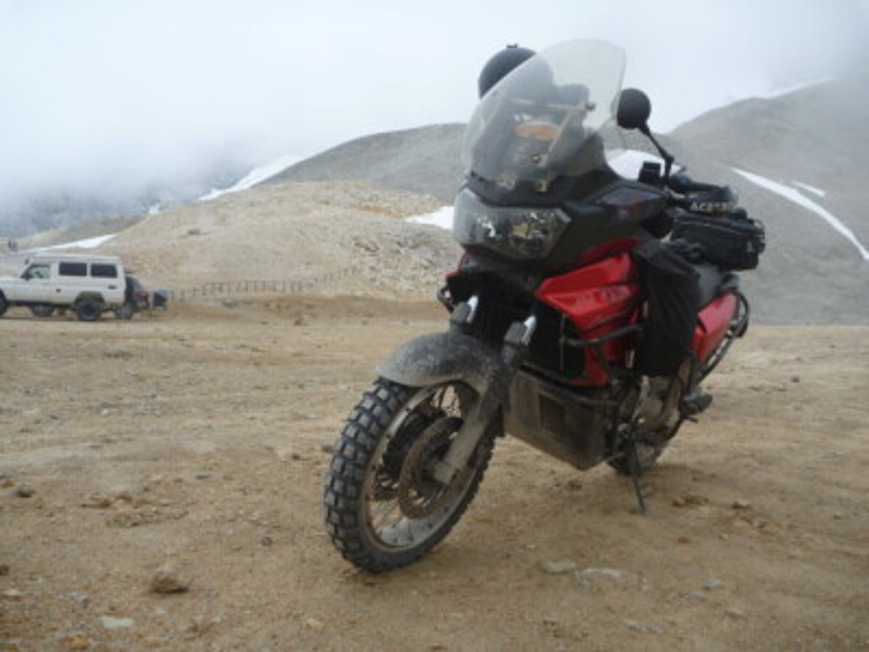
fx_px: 703
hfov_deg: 63.4
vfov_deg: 49.7
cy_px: 326
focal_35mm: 28
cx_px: 434
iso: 80
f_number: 3.3
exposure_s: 1/200
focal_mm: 4.9
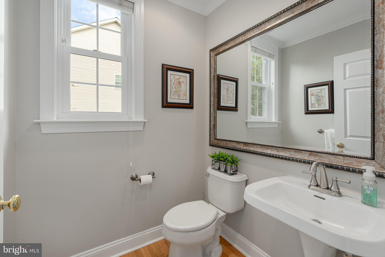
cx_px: 192
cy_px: 128
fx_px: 171
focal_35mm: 16
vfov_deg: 73.7
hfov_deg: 96.7
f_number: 7.1
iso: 320
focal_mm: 16
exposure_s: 1/25
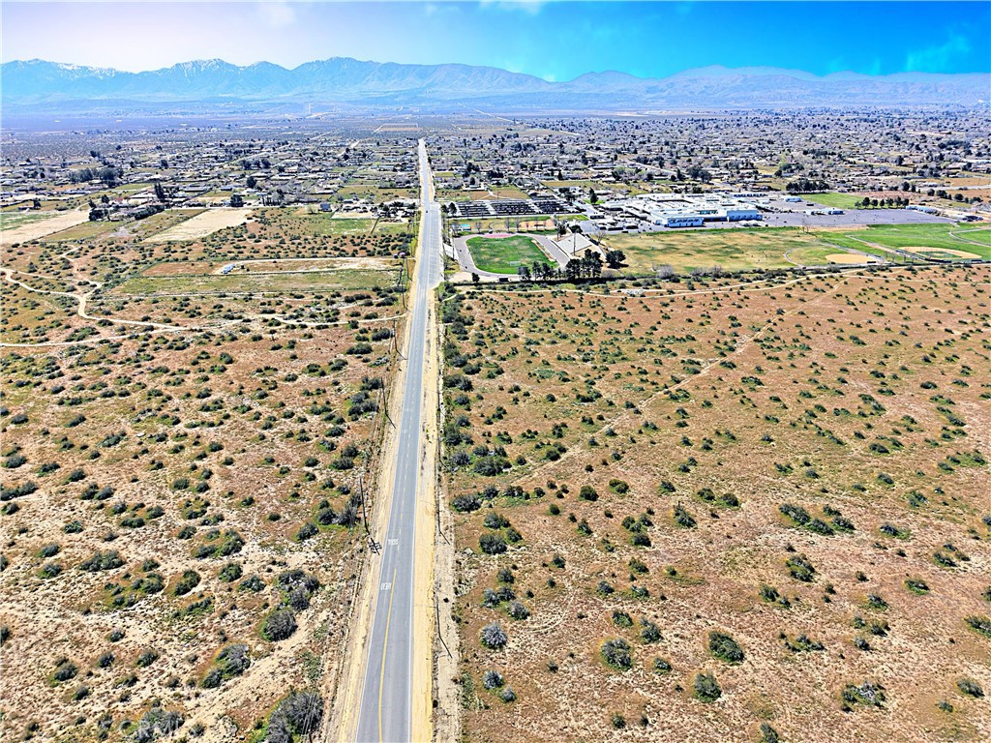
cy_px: 372
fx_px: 687
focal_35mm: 24
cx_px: 496
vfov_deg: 56.8
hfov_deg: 71.6
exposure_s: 1/6400
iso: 200
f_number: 1.8
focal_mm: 8.67
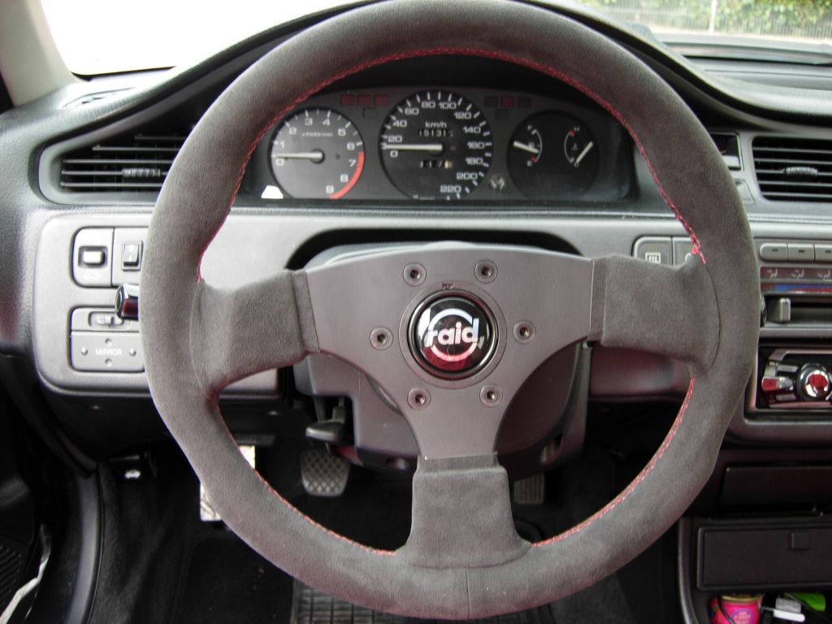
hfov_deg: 51.4
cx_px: 416
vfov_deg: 39.7
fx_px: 865
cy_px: 312
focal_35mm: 36
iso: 50
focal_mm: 7.5
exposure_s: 1/22.6
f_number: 2.7
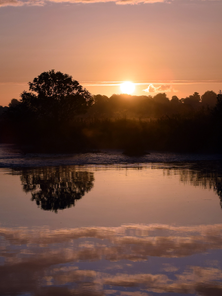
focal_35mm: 94
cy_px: 110
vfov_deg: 20.8
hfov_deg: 15.7
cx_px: 95
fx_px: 803
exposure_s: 1/320
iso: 200
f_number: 9
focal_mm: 48
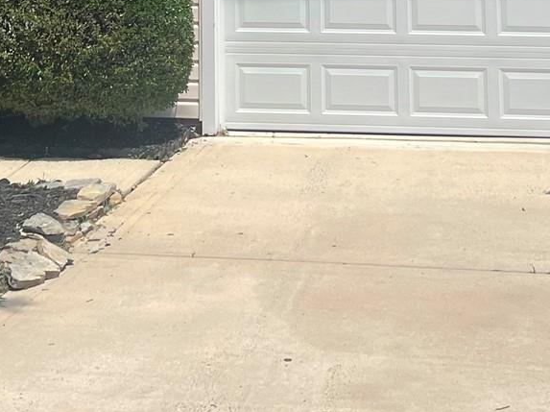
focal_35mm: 93
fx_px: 1477
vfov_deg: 14.3
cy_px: -291
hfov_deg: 21.1
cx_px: 212
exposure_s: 1/2717
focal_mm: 5.1
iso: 32
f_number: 1.6
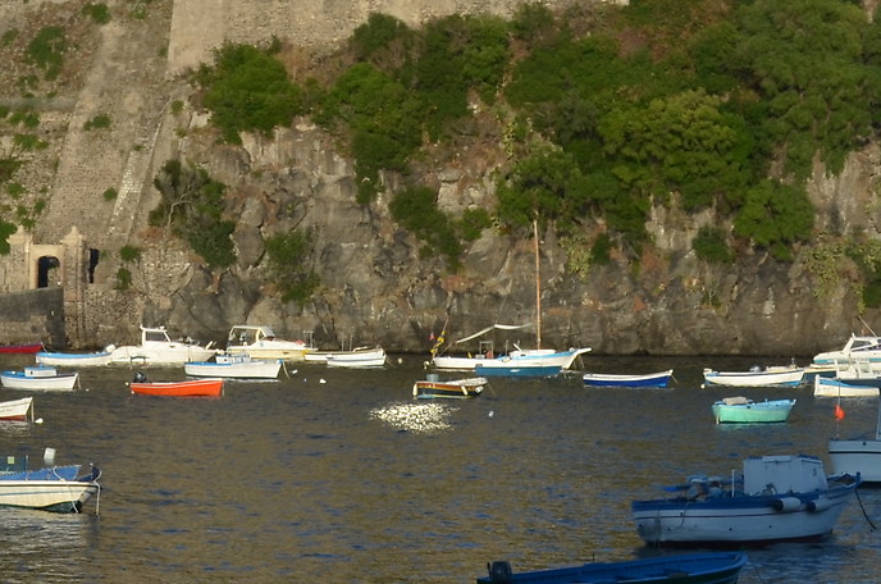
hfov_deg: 13.5
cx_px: 338
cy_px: 188
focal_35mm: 152
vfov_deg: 9.0
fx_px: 3707
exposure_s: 1/250
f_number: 8
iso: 100
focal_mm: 29
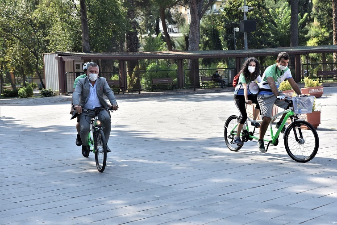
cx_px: 168
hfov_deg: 28.8
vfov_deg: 19.5
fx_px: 655
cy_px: 112
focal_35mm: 70
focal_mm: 70
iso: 800
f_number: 11
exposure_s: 1/500
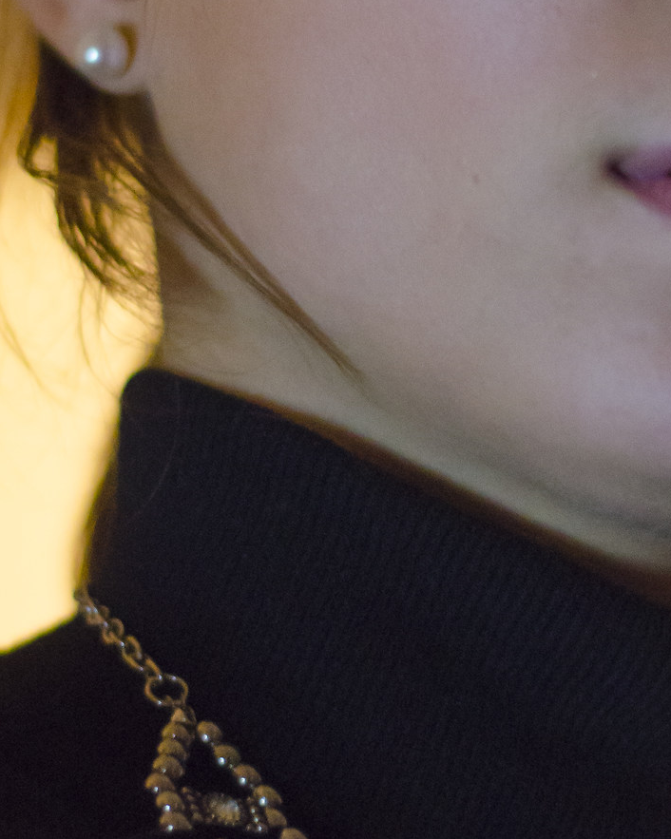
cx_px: 617
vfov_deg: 10.1
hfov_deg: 8.1
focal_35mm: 191
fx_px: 4743
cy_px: 270
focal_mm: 50
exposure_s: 1/30
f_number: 1.8
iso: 1600
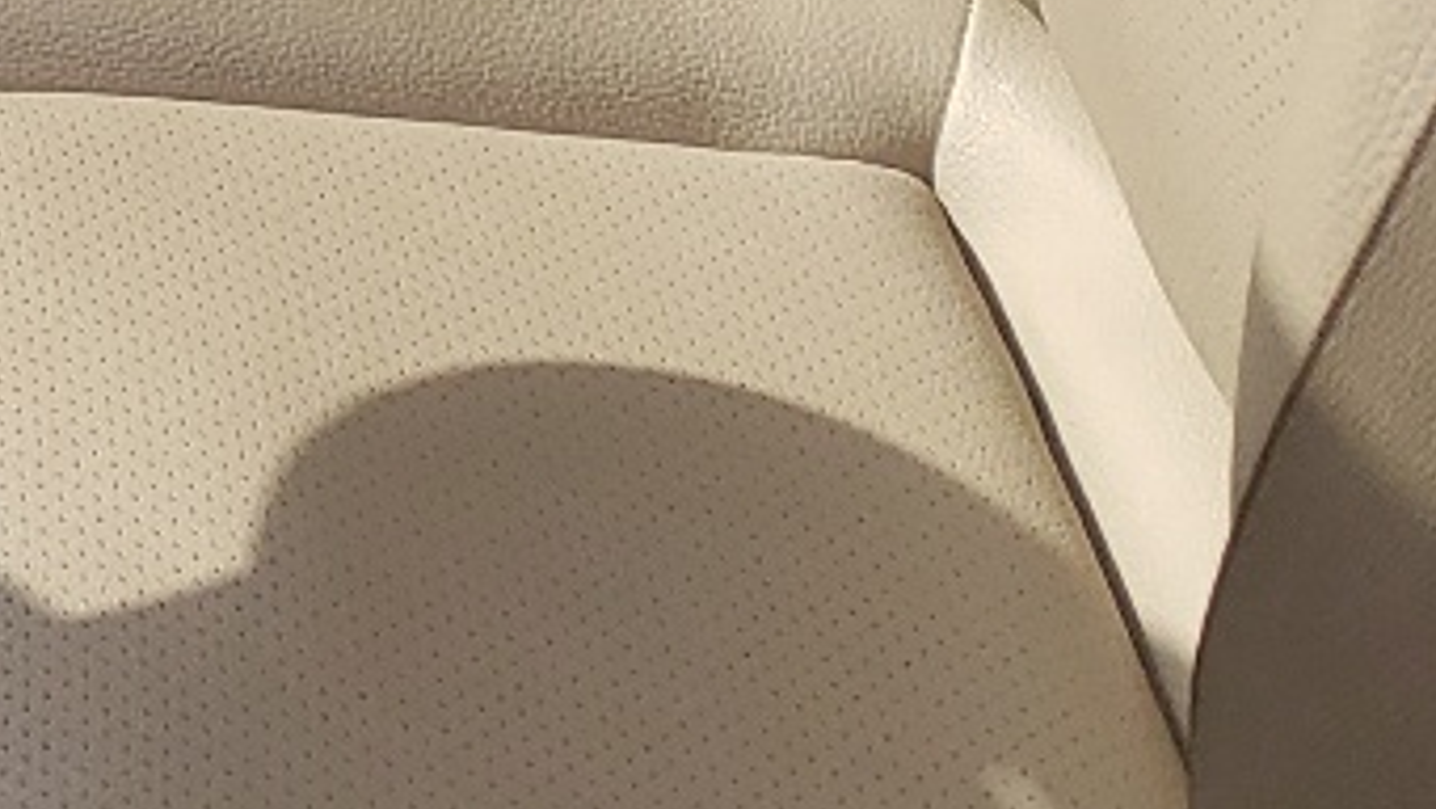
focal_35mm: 133
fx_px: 5065
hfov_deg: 14.8
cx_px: -813
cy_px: -910
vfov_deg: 8.6
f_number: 1.5
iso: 50
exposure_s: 1/2000
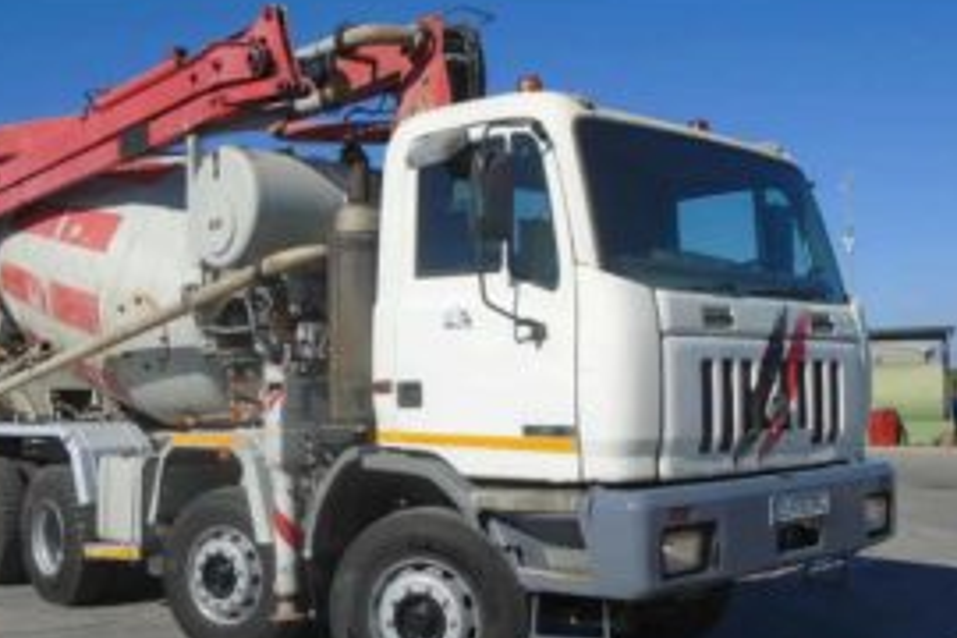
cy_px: 365
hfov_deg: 48.1
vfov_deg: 33.3
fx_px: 1063
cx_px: 372
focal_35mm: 40
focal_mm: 4.6
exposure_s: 1/320
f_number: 8
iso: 100
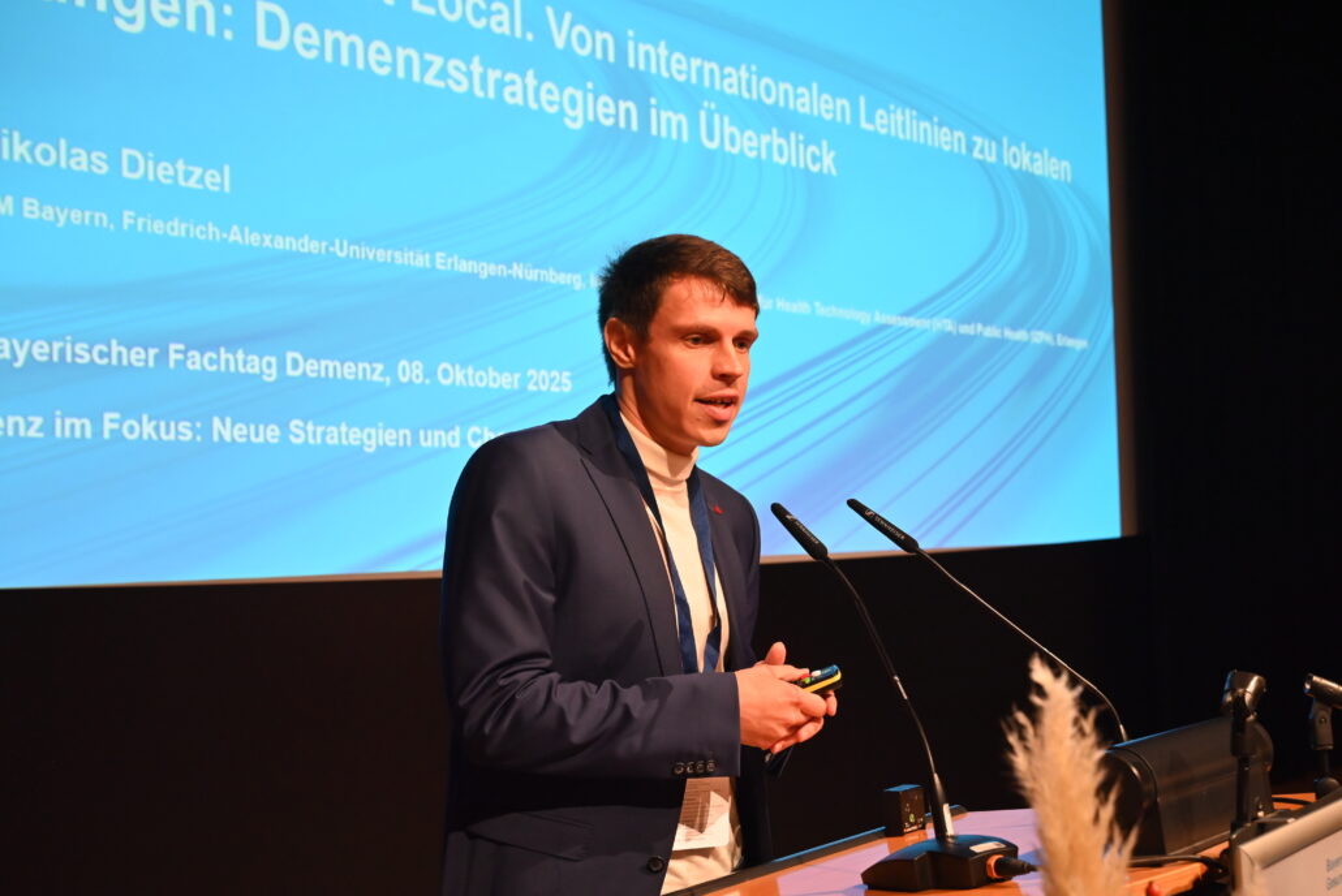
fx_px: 1790
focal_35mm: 48
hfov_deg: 41.1
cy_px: 448
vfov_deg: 28.1
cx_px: 671
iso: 4000
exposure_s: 1/160
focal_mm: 48
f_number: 6.3
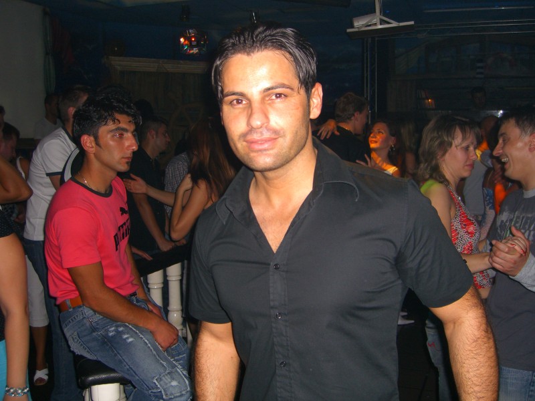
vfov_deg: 37.7
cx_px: 268
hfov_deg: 49.0
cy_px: 200
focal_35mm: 38
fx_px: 587
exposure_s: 1/60
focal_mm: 7.9
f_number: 2.8
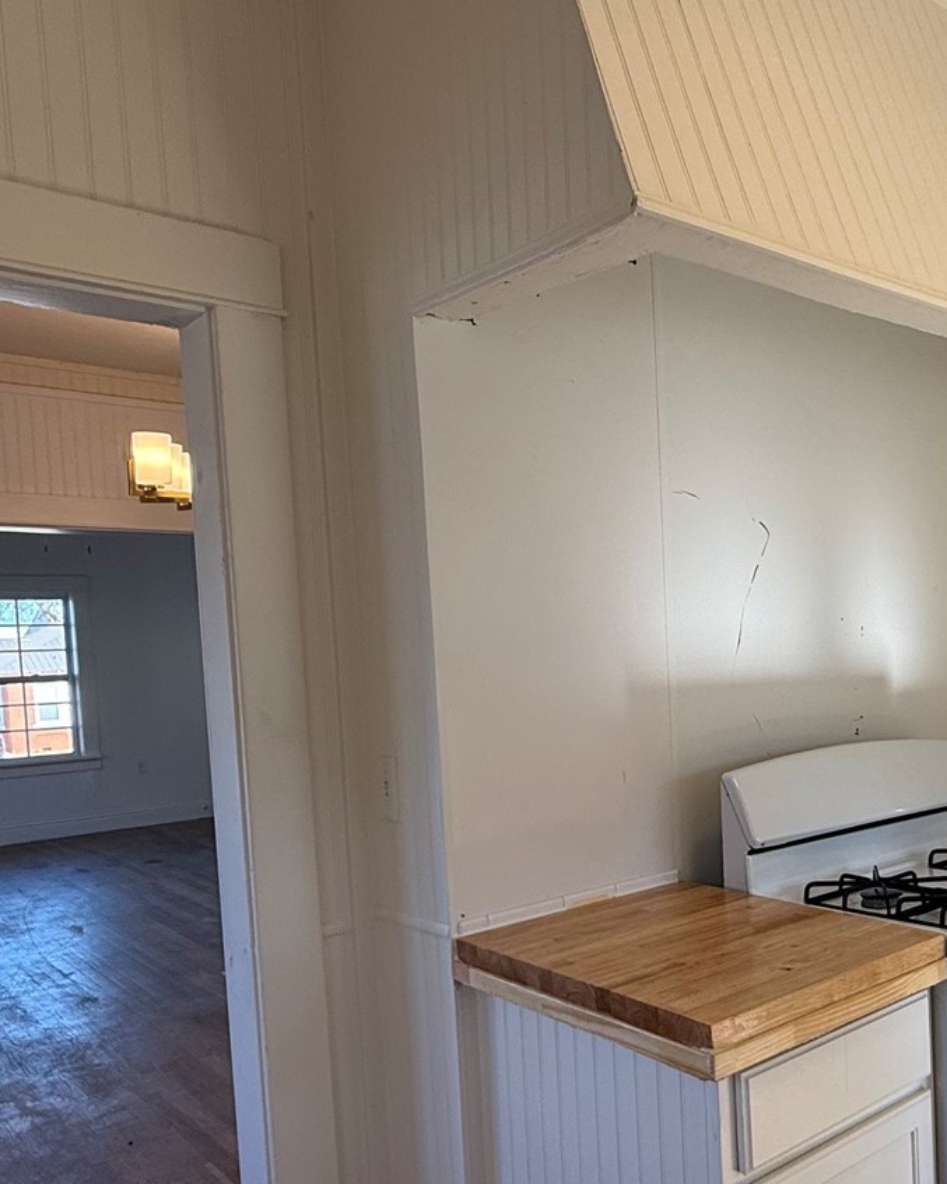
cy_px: 679
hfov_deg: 43.6
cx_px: 828
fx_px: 1086
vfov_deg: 56.9
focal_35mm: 31
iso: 50
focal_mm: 2.22
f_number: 2.2
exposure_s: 1/120
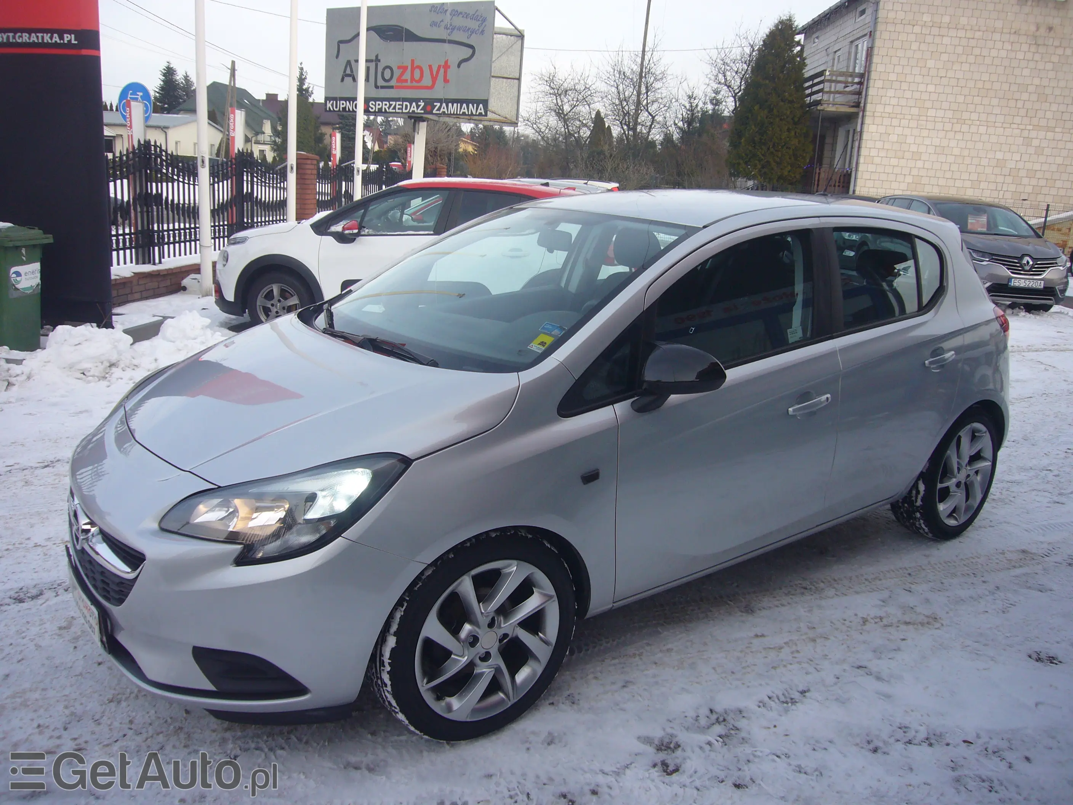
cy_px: 402
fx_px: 868
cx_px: 536
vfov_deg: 49.7
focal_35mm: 28
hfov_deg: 63.4
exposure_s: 1/160
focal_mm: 4.6
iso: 80
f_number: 2.8
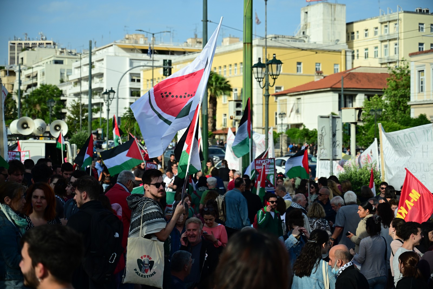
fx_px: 842
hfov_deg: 28.8
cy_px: 144
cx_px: 216
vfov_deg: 19.5
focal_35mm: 70
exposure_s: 1/5000
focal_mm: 70
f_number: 4
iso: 640
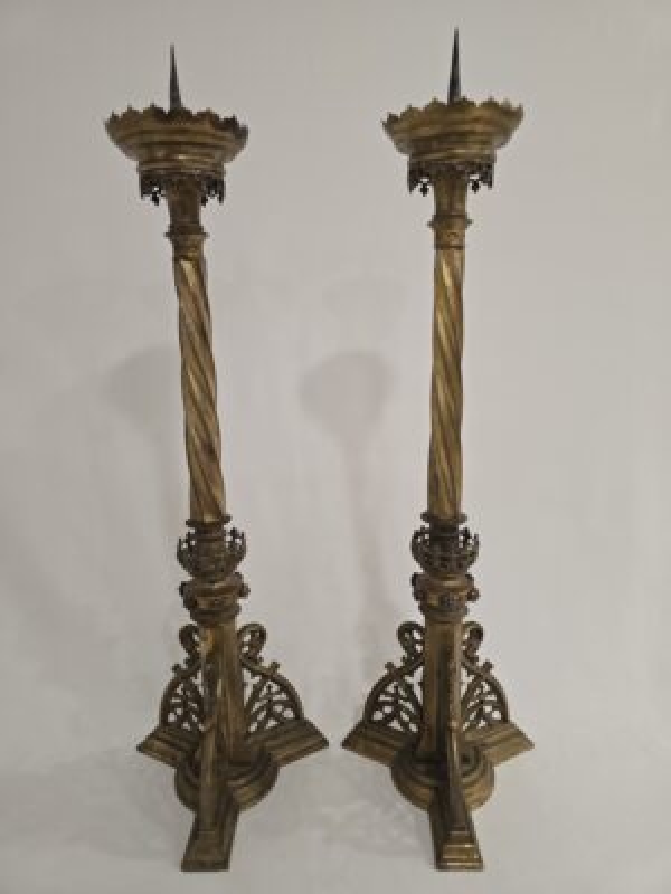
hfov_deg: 58.9
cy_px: 447
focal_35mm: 23
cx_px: 336
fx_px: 594
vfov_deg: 73.9
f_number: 1.7
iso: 160
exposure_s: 1/100
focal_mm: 6.3
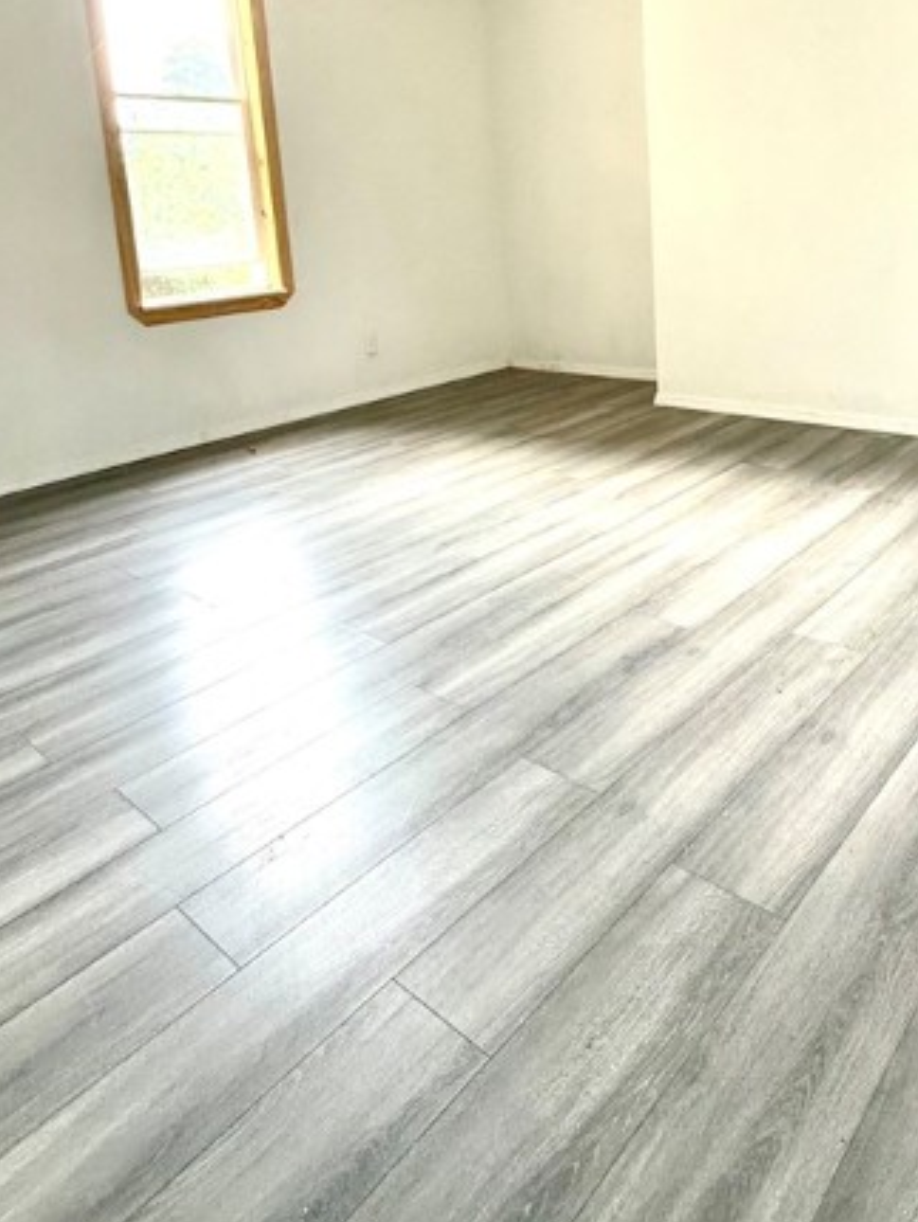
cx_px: 605
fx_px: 883
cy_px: 341
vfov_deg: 66.0
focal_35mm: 25
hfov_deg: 53.9
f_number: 2.2
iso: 320
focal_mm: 2.22
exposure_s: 1/99
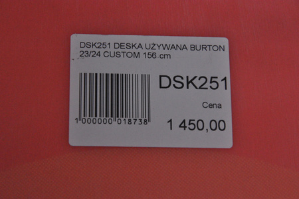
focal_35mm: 158
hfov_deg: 13.1
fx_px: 1307
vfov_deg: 8.7
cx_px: 150
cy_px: 100
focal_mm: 105
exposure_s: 1/125
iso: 3200
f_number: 11
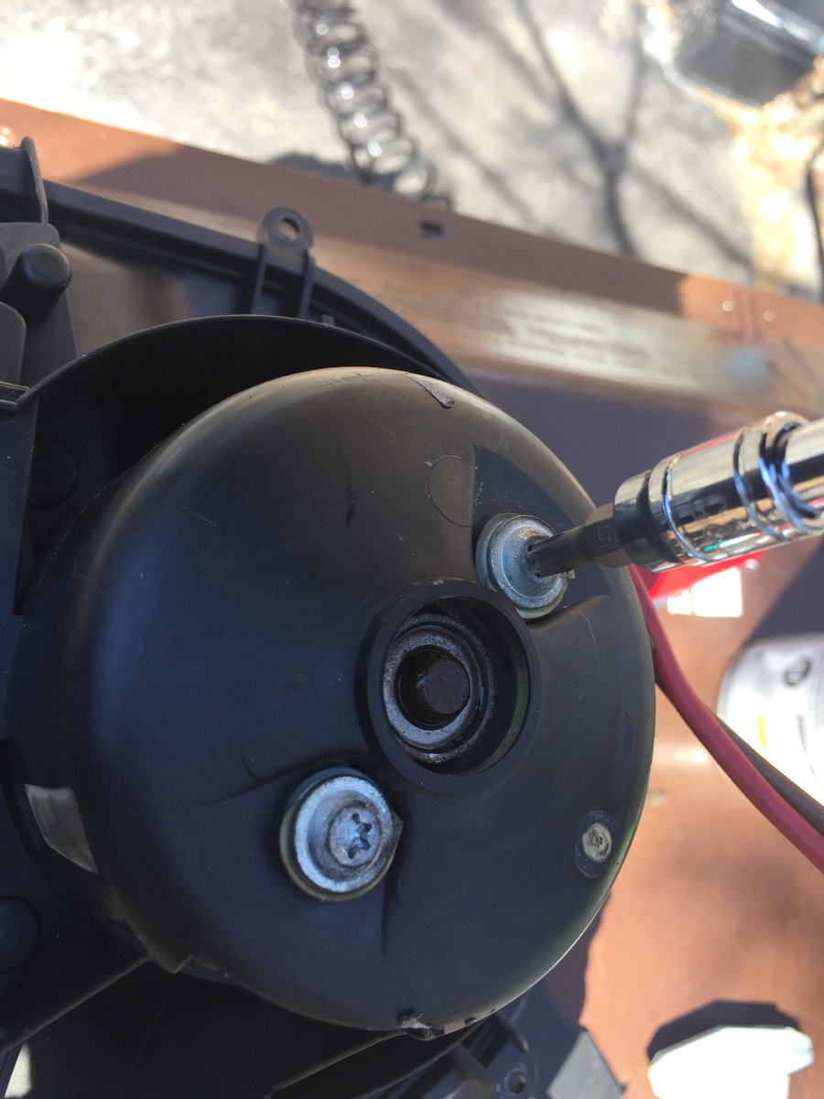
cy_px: 550
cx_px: 412
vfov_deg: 61.7
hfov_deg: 48.2
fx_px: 920
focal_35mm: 29
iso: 32
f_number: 2.2
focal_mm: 4.15
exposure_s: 1/176
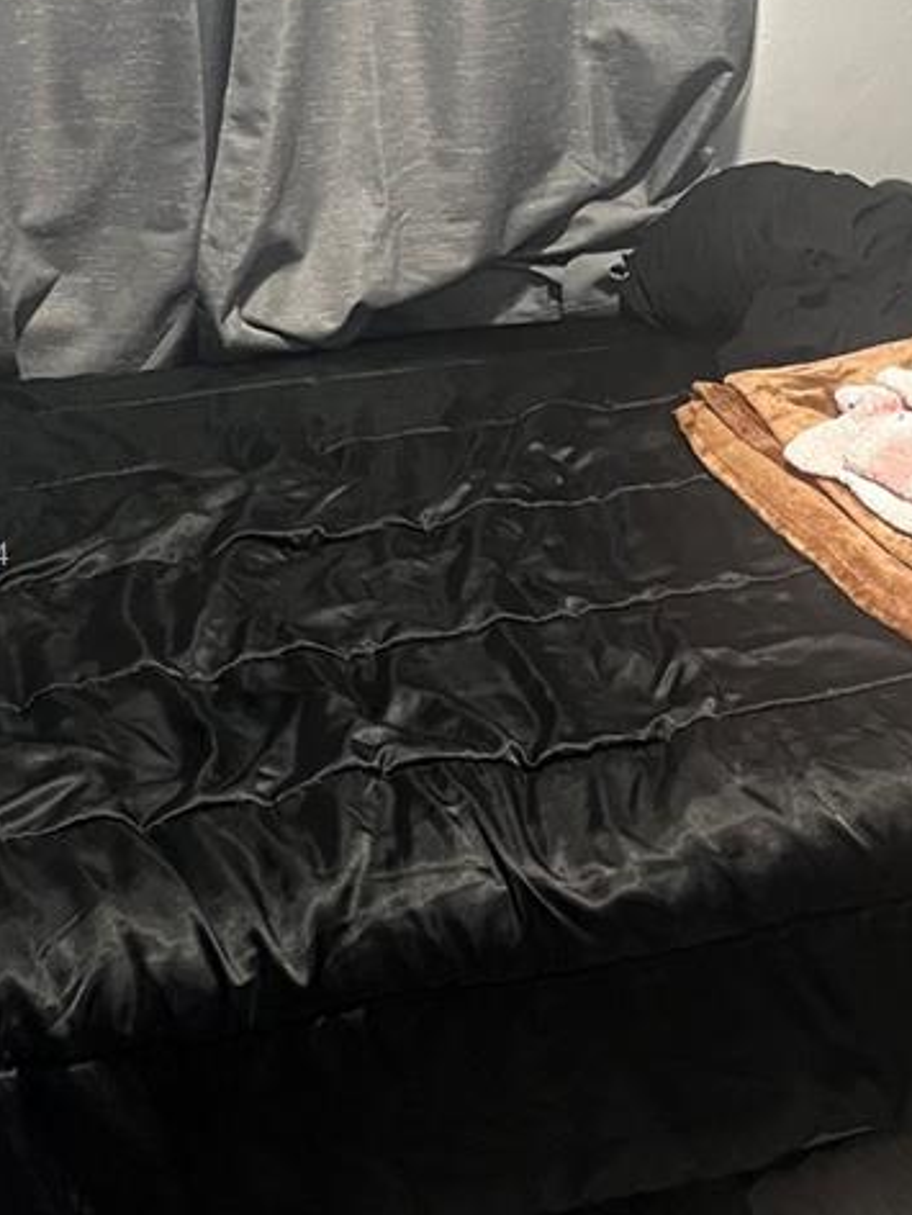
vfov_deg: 29.4
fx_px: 2317
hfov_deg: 22.0
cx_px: 696
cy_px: 557
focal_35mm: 66
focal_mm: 5.7
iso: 500
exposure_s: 1/60
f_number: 1.5
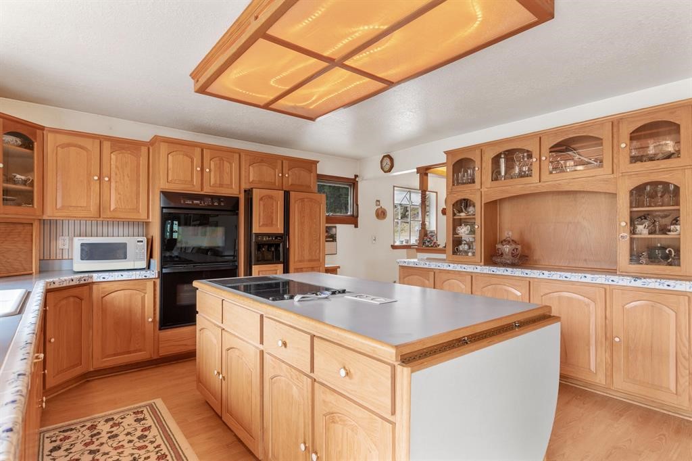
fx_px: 346
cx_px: 346
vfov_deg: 67.3
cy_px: 230
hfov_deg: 90.0
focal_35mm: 18
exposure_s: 1/3
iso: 200
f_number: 6.3
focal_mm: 12
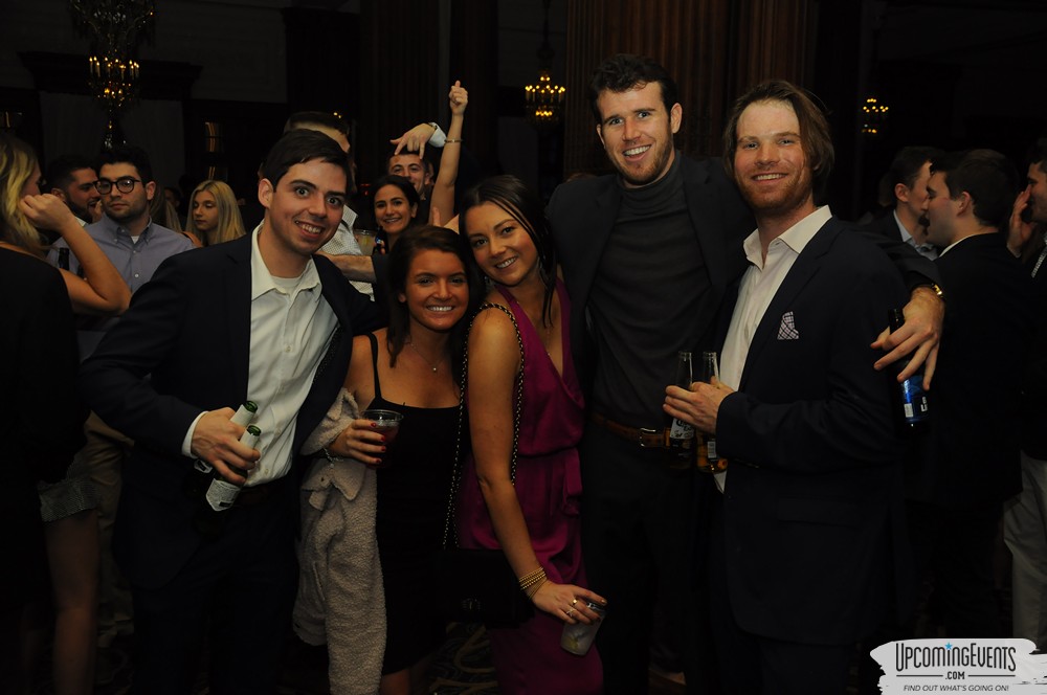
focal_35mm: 36
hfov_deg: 53.2
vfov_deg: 36.8
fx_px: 1046
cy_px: 348
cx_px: 524
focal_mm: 24
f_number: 5.6
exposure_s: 1/60
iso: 800
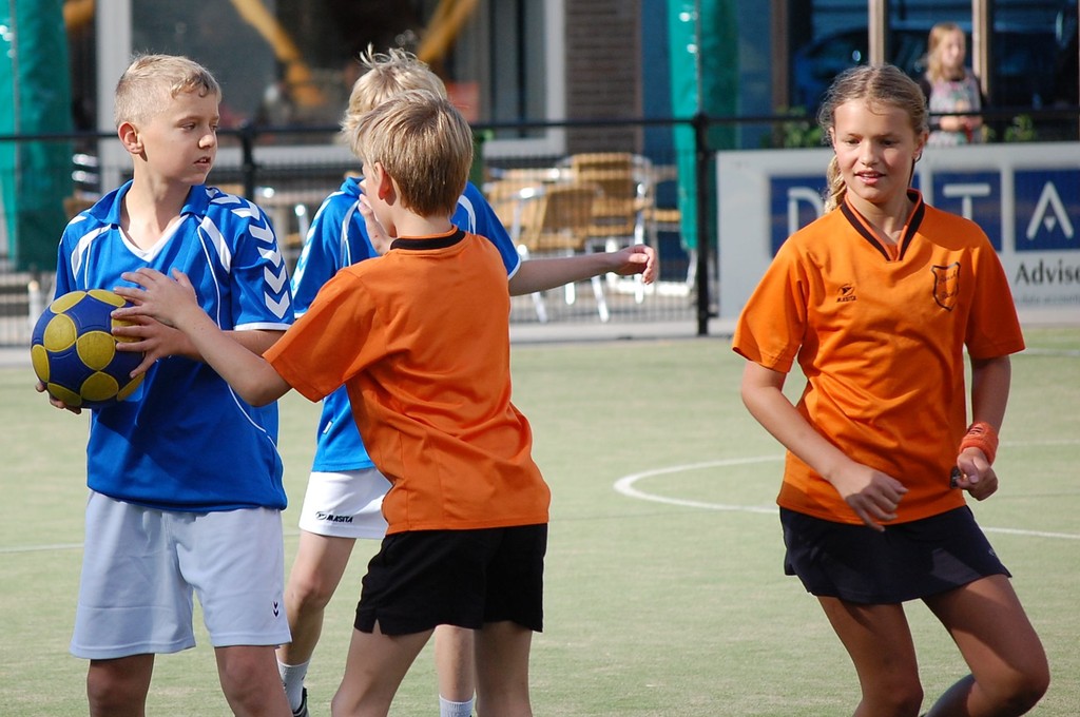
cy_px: 358
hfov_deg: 11.4
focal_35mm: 180
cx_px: 540
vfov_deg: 7.6
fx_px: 5393
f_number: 4.8
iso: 400
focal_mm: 120
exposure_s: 1/800
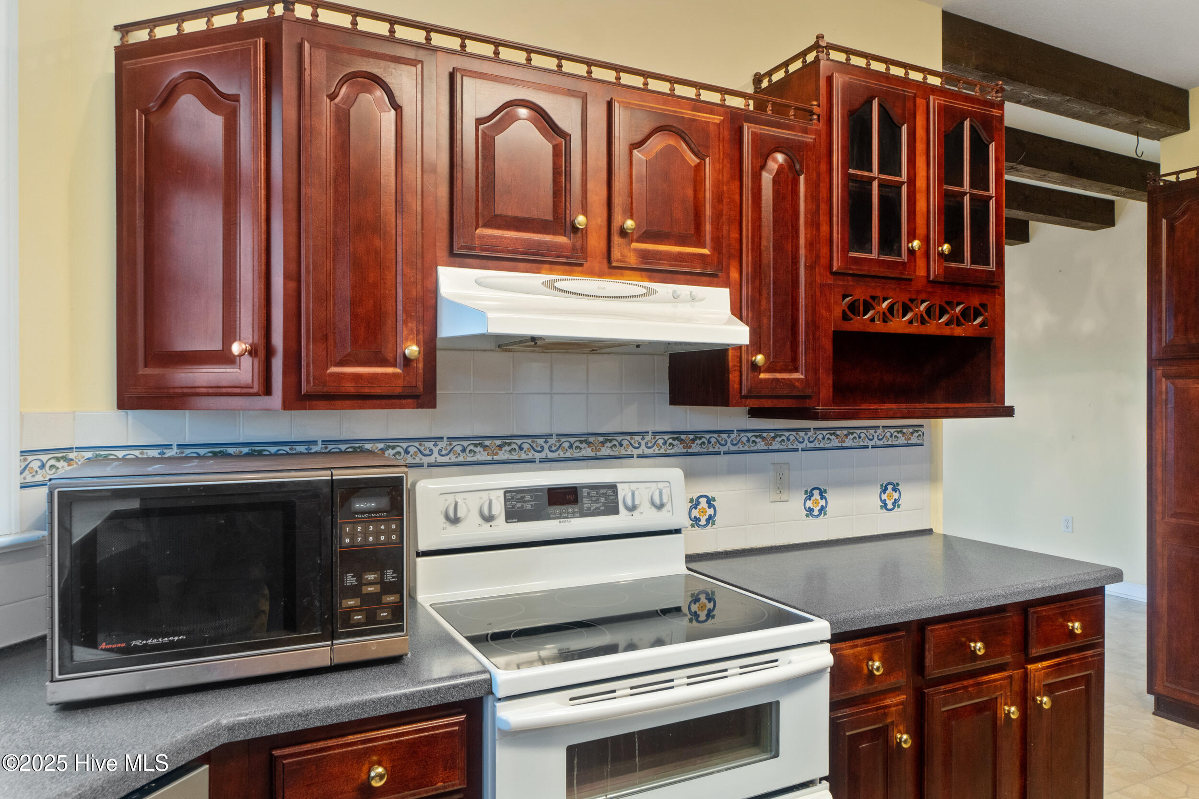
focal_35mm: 22
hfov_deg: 77.3
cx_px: 600
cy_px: 400
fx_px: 749
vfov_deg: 56.2
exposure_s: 1
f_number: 8
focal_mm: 15
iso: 400
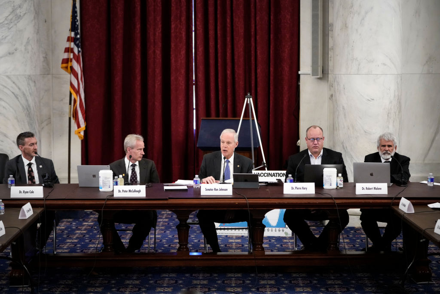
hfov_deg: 25.7
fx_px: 966
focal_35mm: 79
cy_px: 147
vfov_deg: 17.3
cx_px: 220
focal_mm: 79
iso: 4000
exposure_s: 1/320
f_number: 2.8
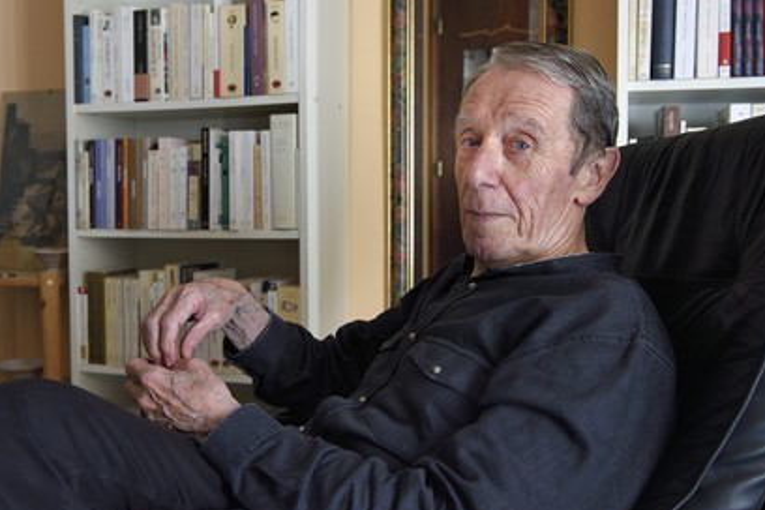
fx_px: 744
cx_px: 392
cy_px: 261
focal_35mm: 35
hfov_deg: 54.4
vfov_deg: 37.9
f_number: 5.6
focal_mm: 34
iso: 1600
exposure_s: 1/40
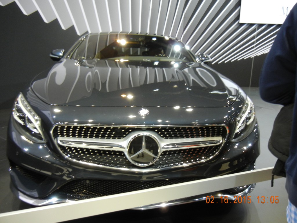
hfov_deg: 60.0
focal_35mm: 30
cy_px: 112
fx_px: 257
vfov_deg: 46.8
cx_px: 148
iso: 400
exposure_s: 1/32.2
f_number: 3.5
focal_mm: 5.4
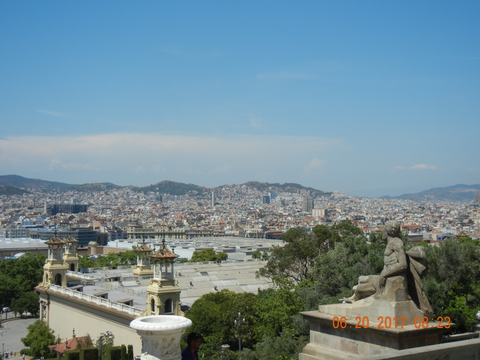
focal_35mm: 52
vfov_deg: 28.0
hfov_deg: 36.8
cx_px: 240
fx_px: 721
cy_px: 180
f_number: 7.8
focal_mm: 9.3
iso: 160
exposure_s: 1/504
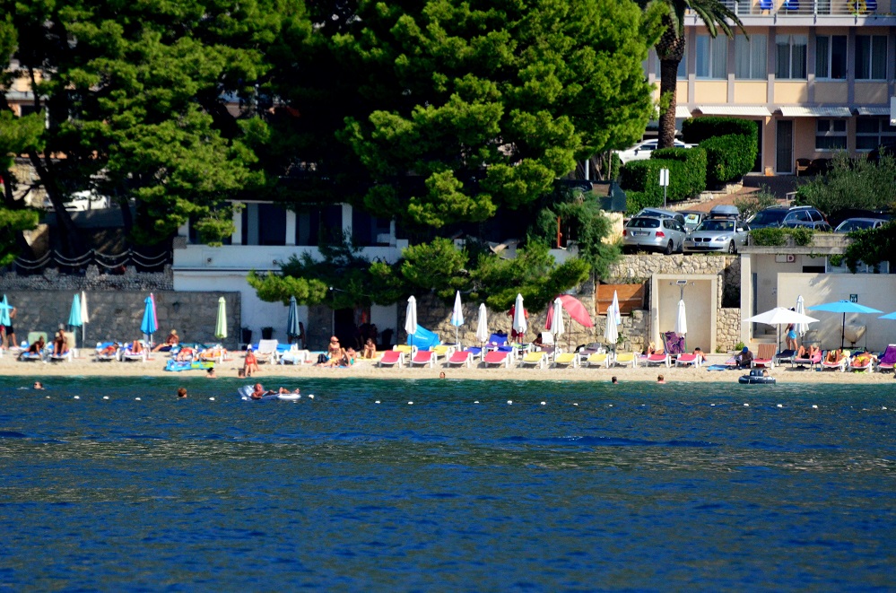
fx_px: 11173
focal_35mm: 450
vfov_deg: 3.0
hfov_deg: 4.6
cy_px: 296
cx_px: 448
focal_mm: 300
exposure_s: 1/8000
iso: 2000
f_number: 5.6
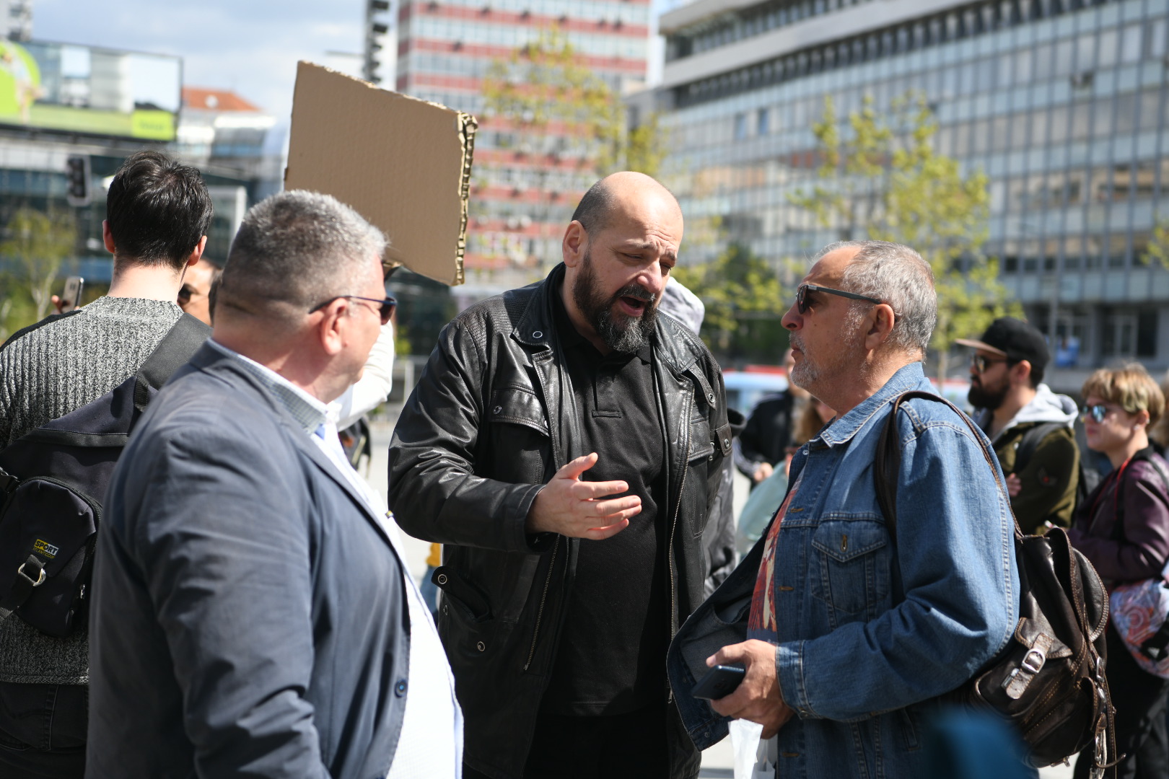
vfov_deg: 19.5
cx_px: 584
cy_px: 390
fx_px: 2273
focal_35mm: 70
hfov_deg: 28.8
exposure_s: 1/2000
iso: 320
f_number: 4
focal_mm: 70
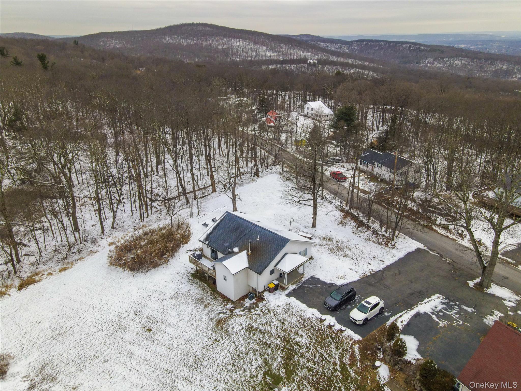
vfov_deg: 56.8
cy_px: 196
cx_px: 260
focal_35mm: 24
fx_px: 361
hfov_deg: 71.6
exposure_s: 1/6
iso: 200
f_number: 2.8
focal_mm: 4.5
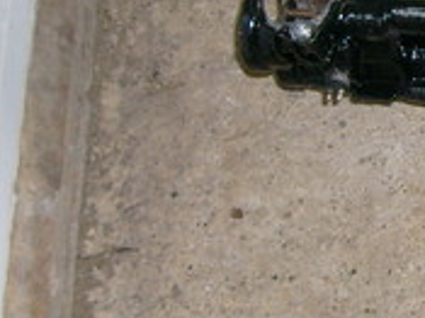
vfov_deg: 11.5
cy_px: 10
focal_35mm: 128
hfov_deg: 13.9
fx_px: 1570
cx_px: 738
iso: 100
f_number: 2.8
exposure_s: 1/45
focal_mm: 5.8
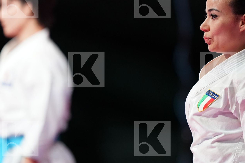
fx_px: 3899
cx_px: 152
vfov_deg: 2.4
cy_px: 69
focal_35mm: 573
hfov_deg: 3.6
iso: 4000
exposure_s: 1/500
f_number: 2.8
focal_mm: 400
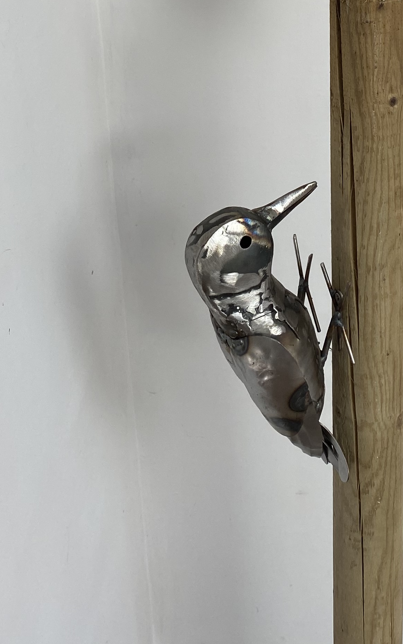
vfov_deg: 31.1
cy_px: -20
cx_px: 285
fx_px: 1054
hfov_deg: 21.5
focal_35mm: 60
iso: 64
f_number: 1.8
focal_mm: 4.25
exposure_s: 1/121
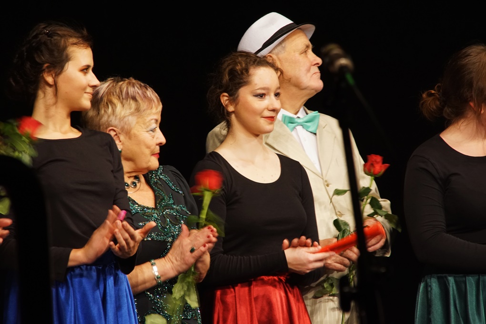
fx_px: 4050
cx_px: 243
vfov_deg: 4.6
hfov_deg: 6.9
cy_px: 162
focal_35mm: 300
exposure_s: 1/20
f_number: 10
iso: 1000
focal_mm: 200
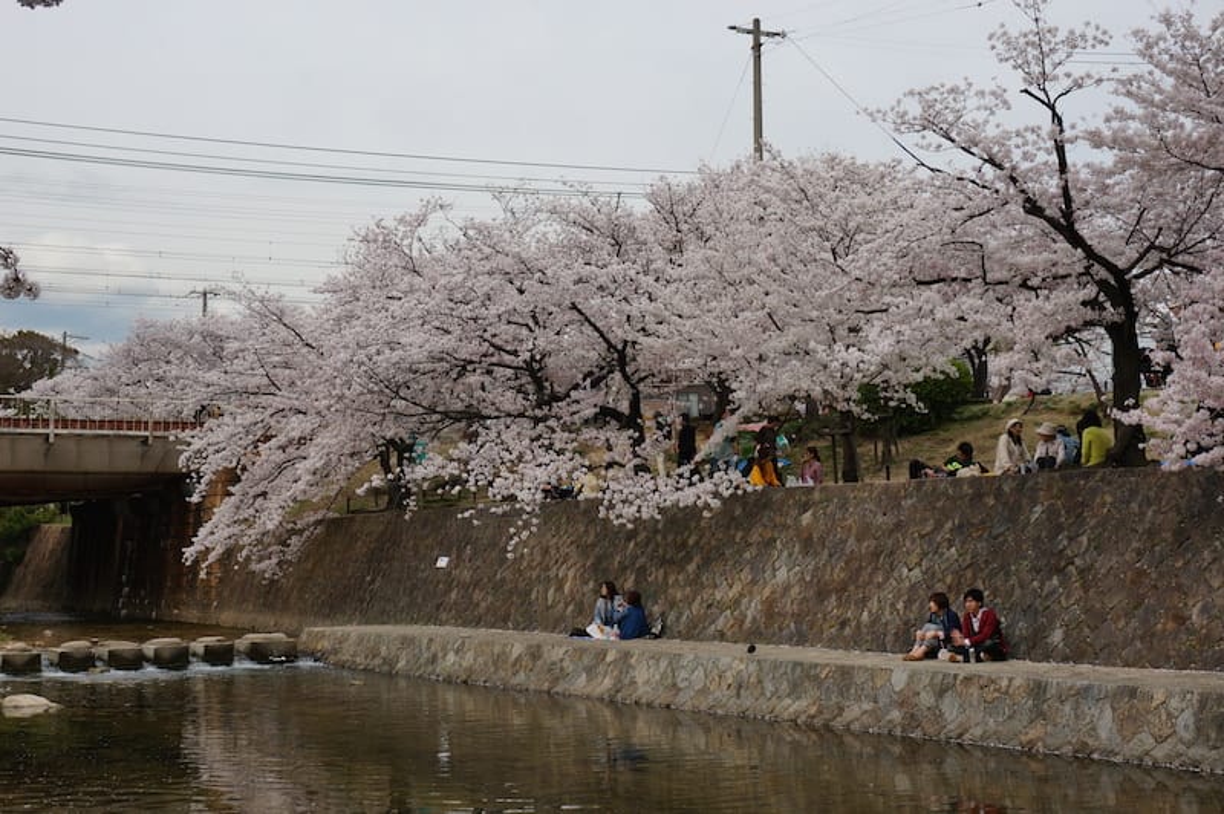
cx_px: 612
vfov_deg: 26.4
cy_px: 407
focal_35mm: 51
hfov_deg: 38.9
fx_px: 1733
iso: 100
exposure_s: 1/100
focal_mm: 34
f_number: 13
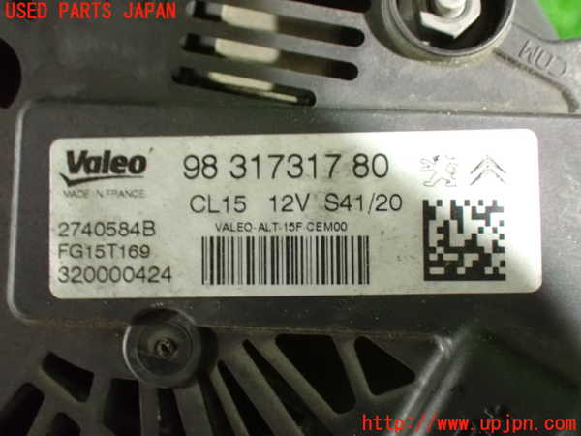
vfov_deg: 30.9
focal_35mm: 47
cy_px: 218
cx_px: 290
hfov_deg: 40.4
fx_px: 789
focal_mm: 8.4
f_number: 3.1
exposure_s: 1/8
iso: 1600
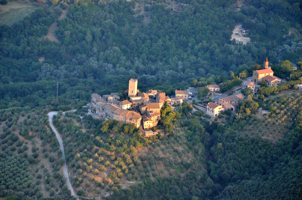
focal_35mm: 138
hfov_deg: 14.9
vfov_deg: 9.9
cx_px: 151
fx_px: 1155
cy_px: 100
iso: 3200
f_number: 8
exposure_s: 1/1000
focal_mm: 92
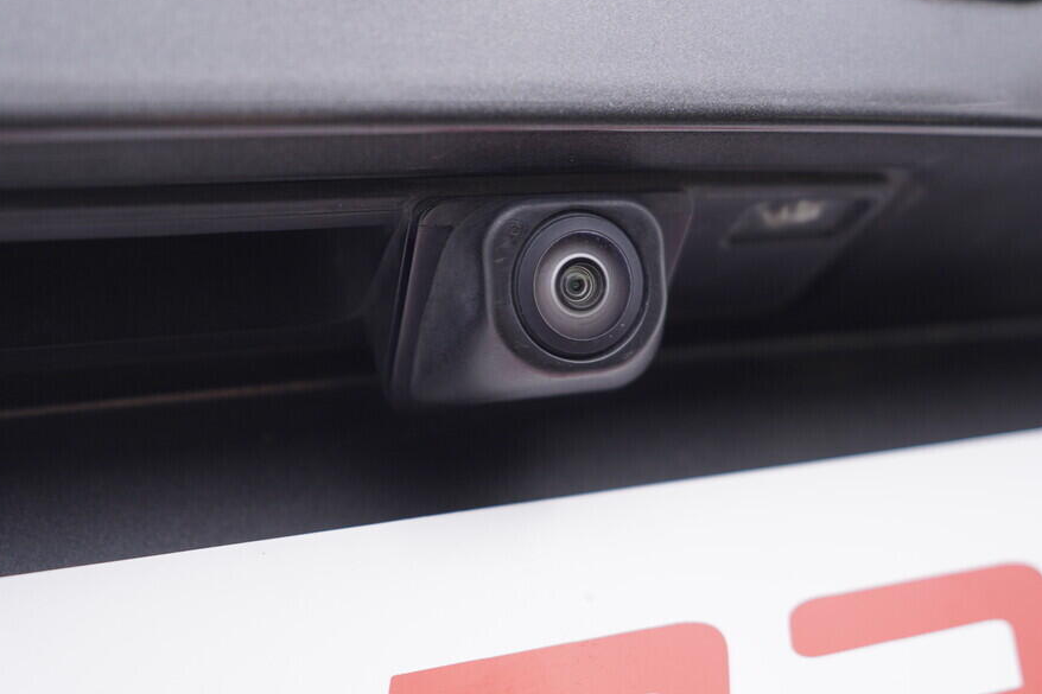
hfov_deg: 46.4
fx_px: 1215
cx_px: 513
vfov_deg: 31.9
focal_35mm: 42
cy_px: 330
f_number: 3.2
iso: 125
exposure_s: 1/50
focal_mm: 24
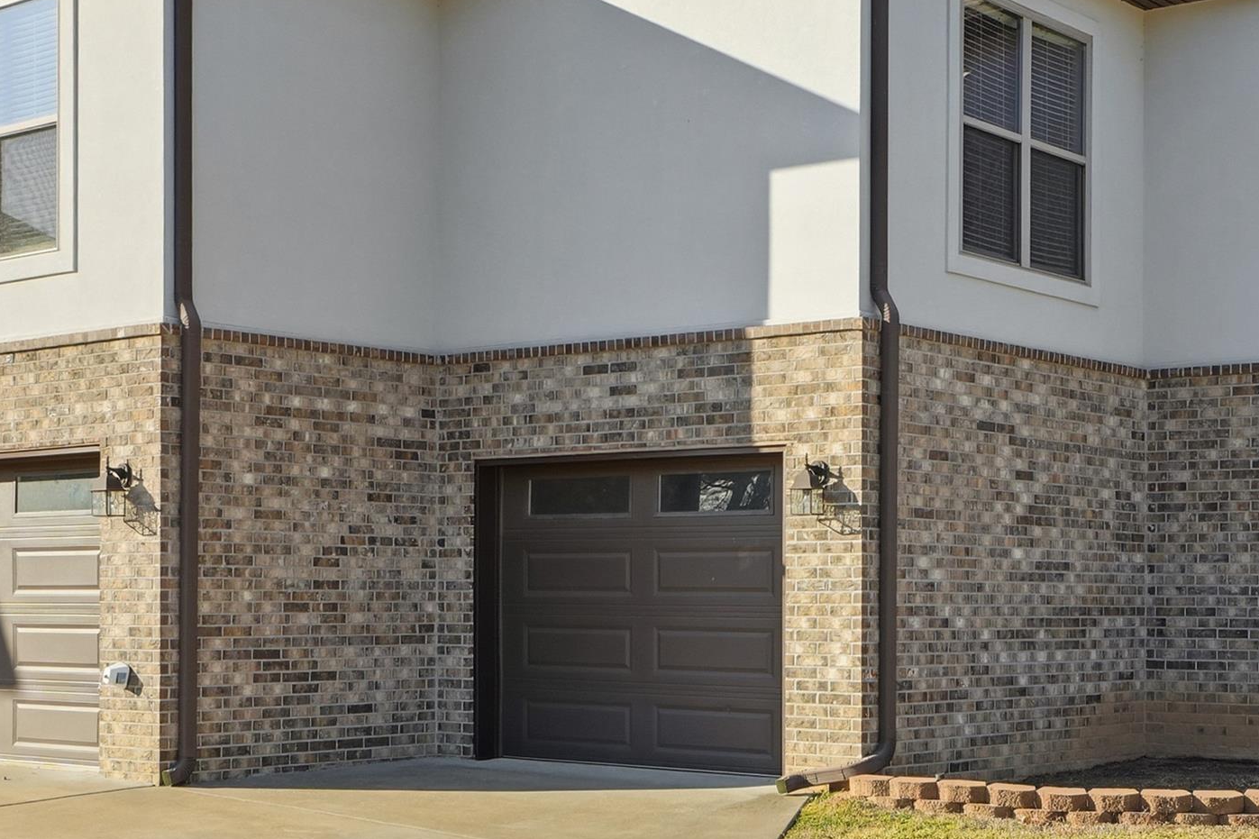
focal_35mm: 58
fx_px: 2028
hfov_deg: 34.4
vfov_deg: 23.4
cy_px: 375
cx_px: 743
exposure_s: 1/1250
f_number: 9
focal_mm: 18
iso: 250
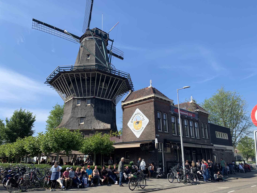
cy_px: 96
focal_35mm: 26
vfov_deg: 53.1
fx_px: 193
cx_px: 128
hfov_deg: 67.3
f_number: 1.8
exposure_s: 1/1610
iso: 25
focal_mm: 4.2
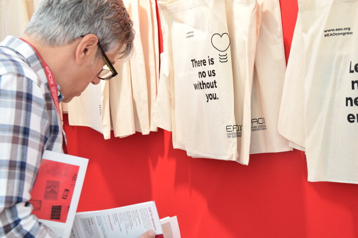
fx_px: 865
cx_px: 179
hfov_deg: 23.4
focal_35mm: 87
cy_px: 119
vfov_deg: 15.7
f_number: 8
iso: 1600
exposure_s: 1/200
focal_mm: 58
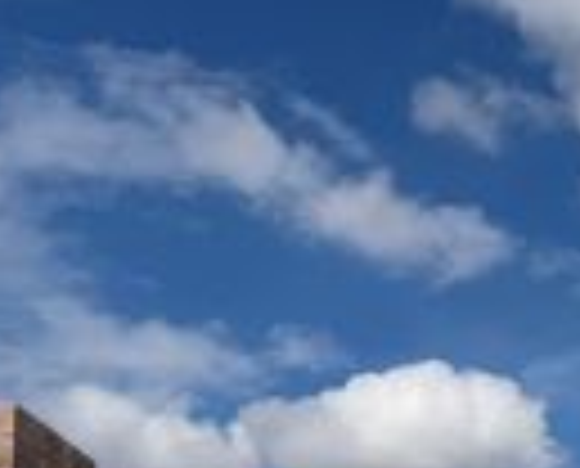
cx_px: 931
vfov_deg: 14.6
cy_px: 731
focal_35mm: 98
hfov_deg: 17.1
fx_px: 1687
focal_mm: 5.7
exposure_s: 1/10309
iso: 50
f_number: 1.5
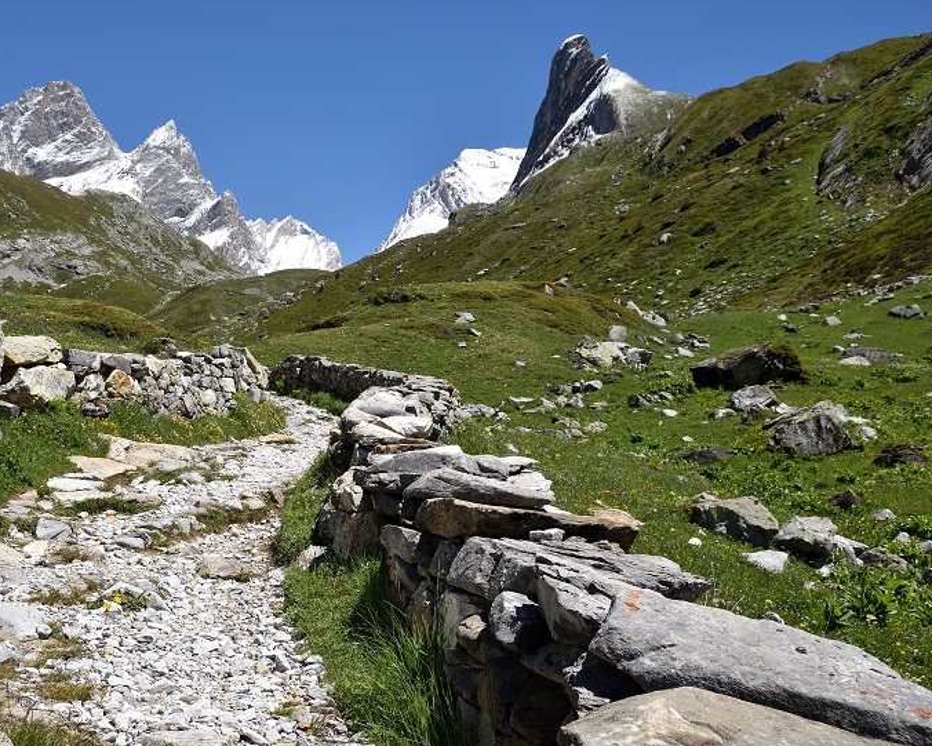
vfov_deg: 41.1
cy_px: 401
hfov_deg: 49.2
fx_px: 993
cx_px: 291
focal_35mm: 36
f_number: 8
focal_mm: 18
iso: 100
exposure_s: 1/320
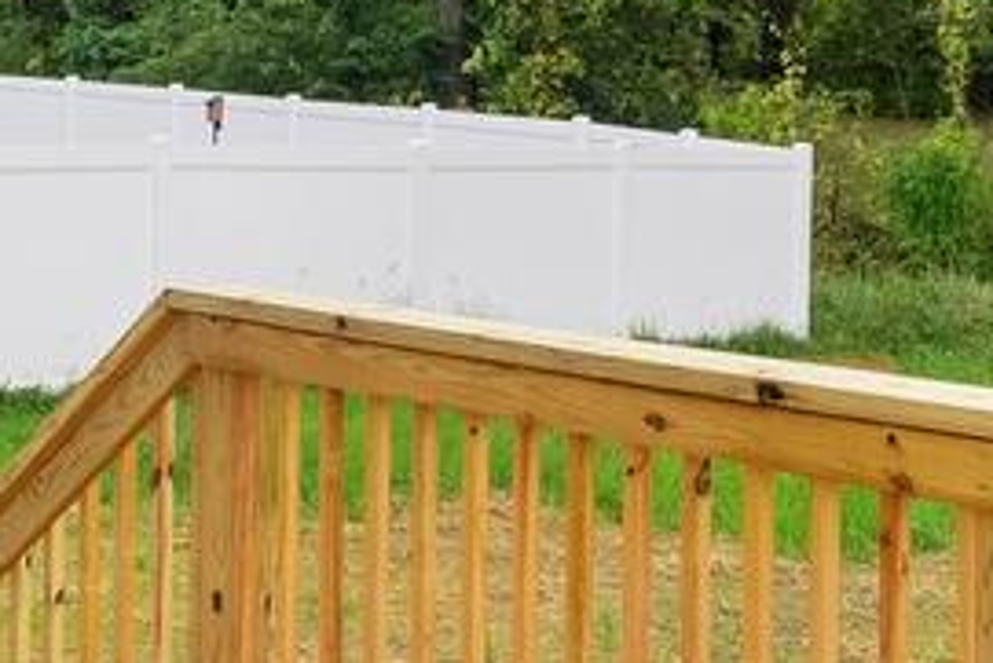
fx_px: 2346
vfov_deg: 15.8
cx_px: 465
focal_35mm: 85
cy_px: 5
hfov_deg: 23.9
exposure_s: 1/400
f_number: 10
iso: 640
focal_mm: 16
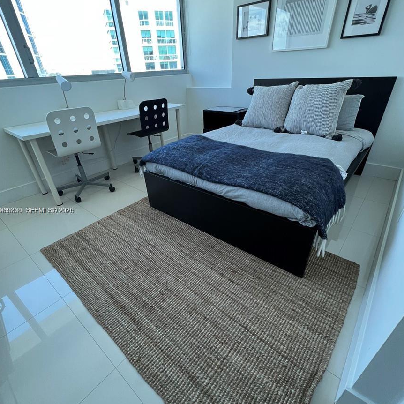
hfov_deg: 87.4
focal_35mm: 16
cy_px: 211
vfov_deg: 87.4
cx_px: 198
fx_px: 211
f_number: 1.8
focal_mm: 1.57
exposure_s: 1/99
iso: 100
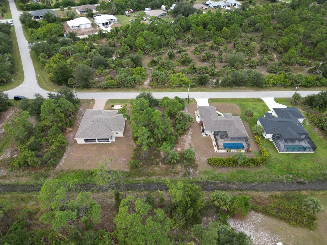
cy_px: 122
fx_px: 227
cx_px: 164
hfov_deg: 71.6
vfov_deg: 56.8
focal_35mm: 24
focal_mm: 6.72
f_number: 1.7
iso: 110
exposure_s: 1/320
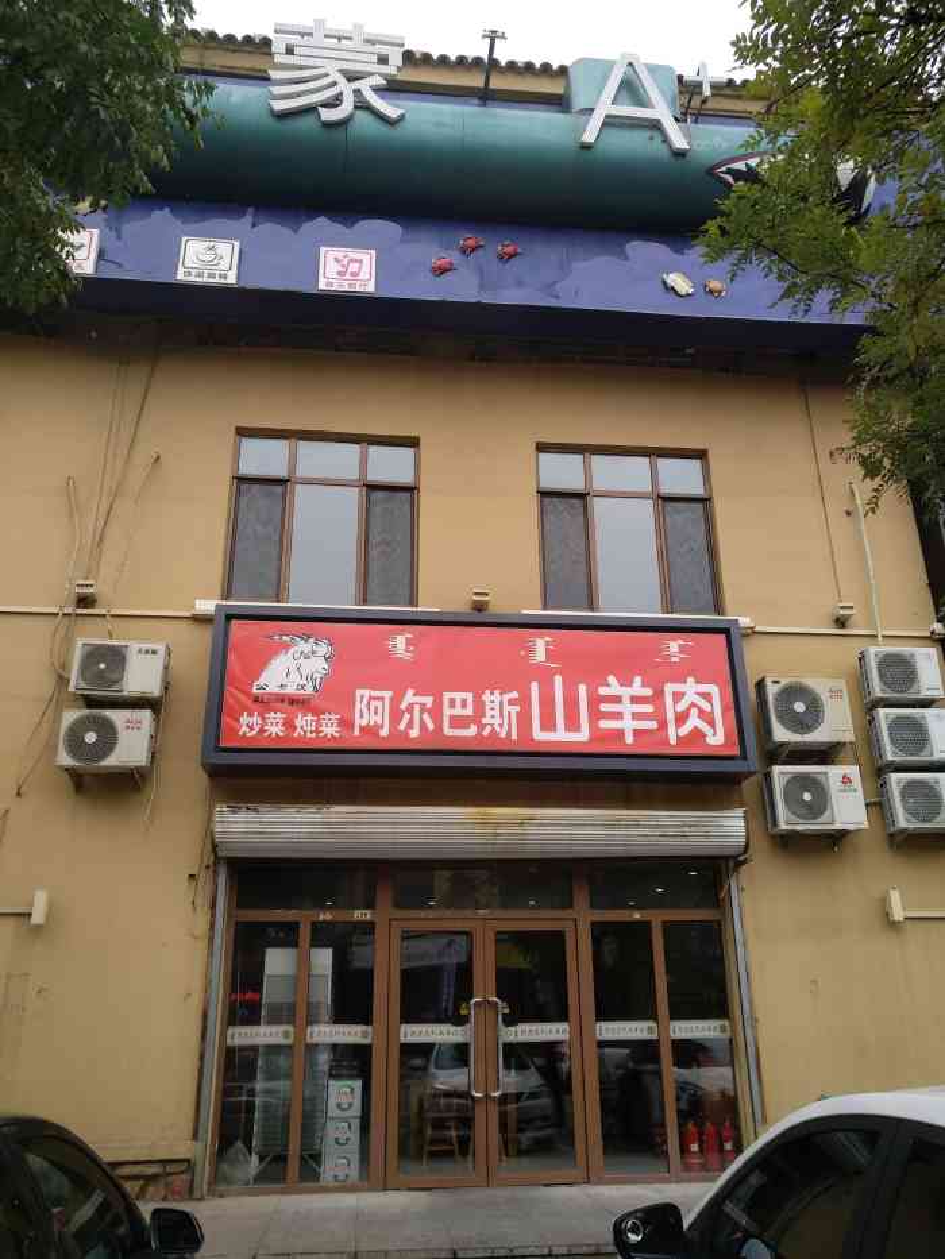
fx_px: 801
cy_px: 630
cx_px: 472
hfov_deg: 61.1
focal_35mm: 22
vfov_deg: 76.4
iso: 125
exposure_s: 1/217
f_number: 2.2
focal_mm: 3.81
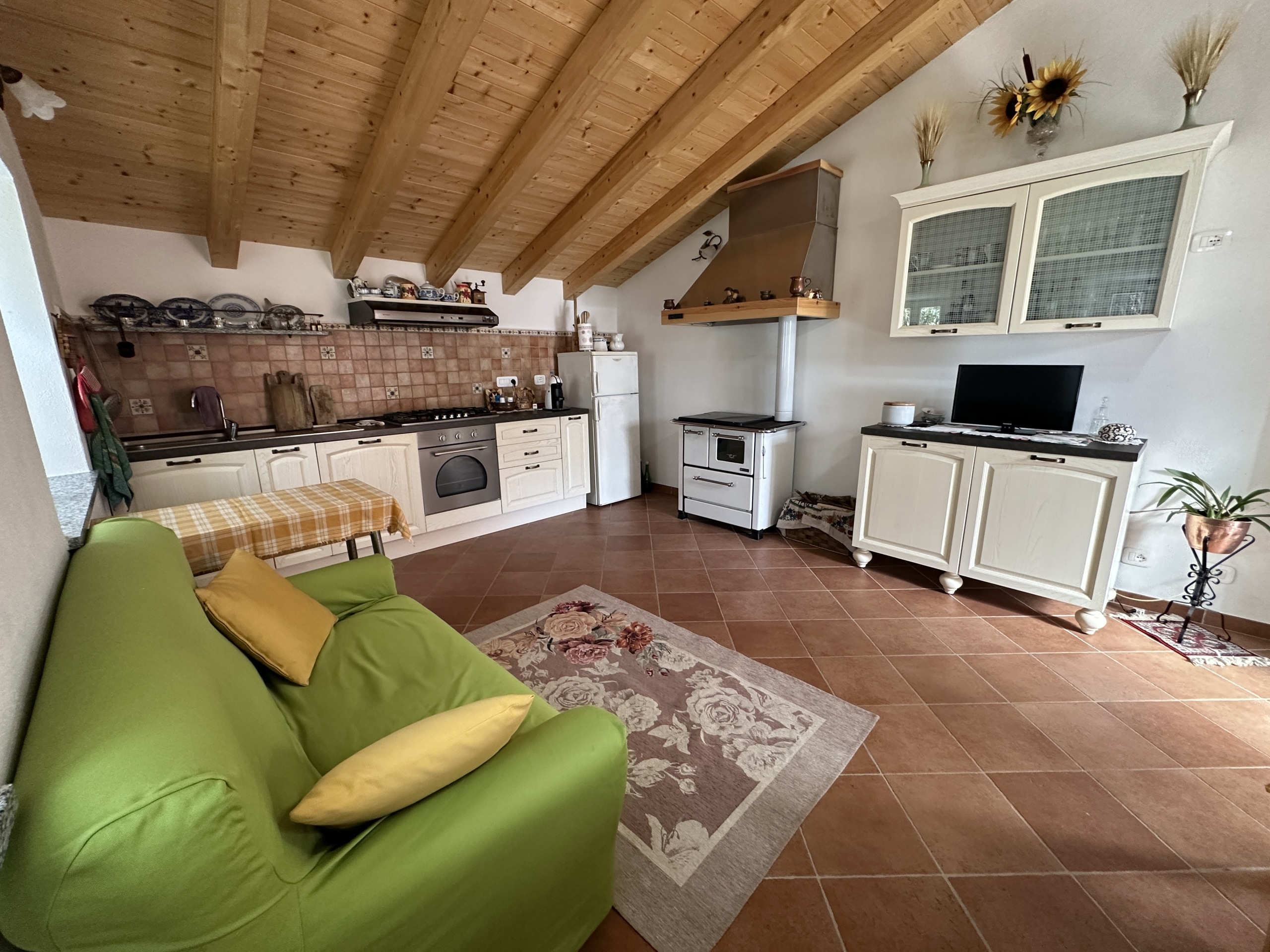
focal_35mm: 14
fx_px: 514
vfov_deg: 85.7
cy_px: 476
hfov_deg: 102.1
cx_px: 635
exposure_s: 1/99
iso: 320
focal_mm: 2.22
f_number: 2.2
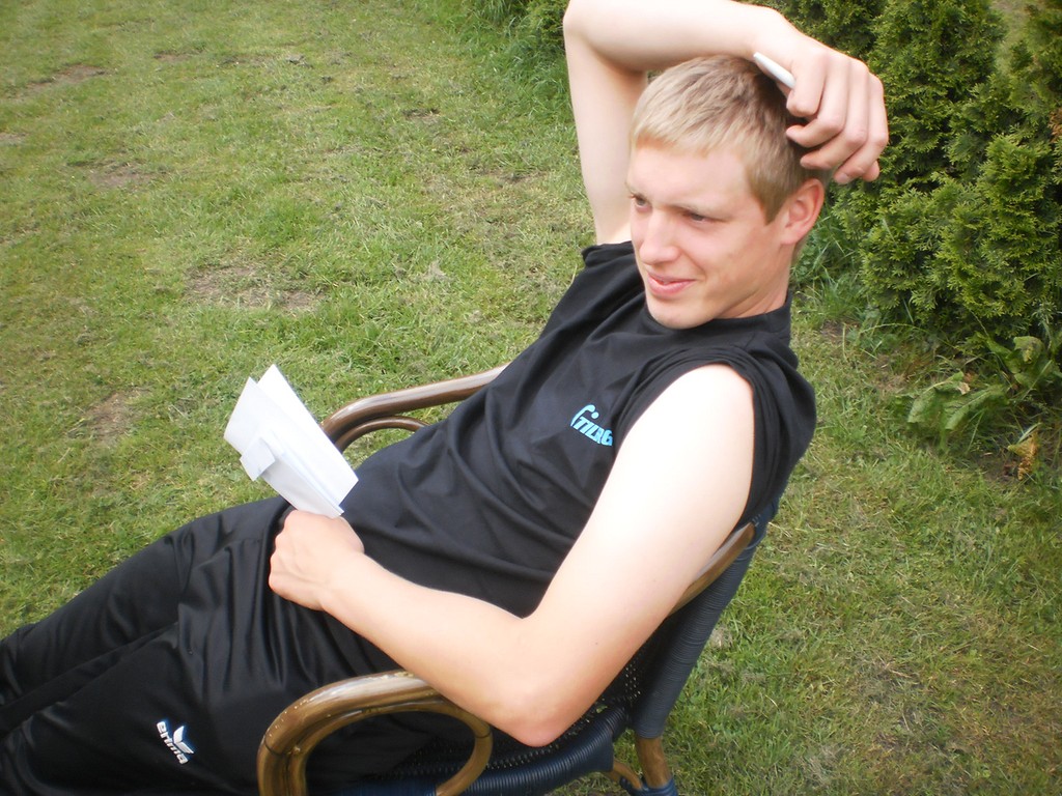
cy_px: 398
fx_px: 1104
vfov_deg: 39.7
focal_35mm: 36
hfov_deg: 51.4
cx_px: 531
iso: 200
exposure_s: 1/500
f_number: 3.1
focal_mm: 6.3
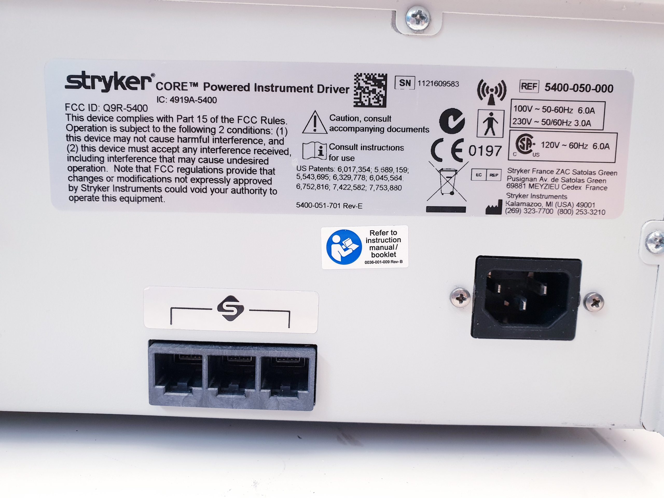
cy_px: 249
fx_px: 499
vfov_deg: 53.1
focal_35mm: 26
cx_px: 332
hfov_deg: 67.3
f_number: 2.4
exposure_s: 1/50
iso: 200
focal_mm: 4.3
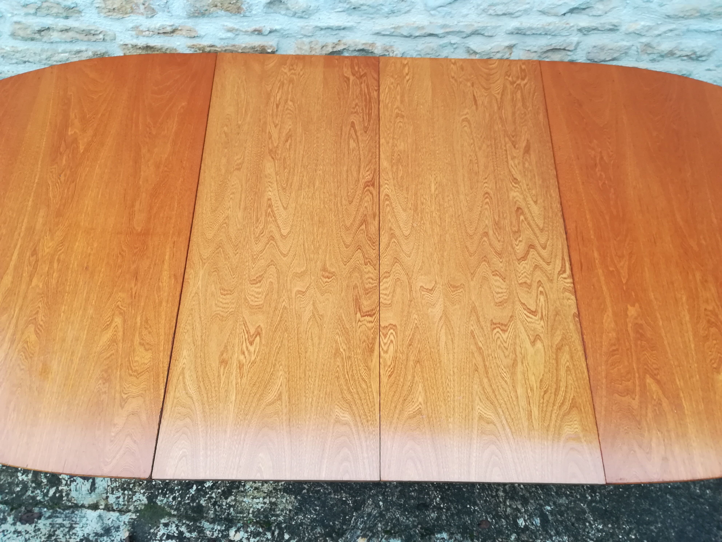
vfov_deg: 53.1
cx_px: 361
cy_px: 271
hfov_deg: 67.3
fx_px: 542
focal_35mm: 26
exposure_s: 1/33.3
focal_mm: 3.83
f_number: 2.2
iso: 100
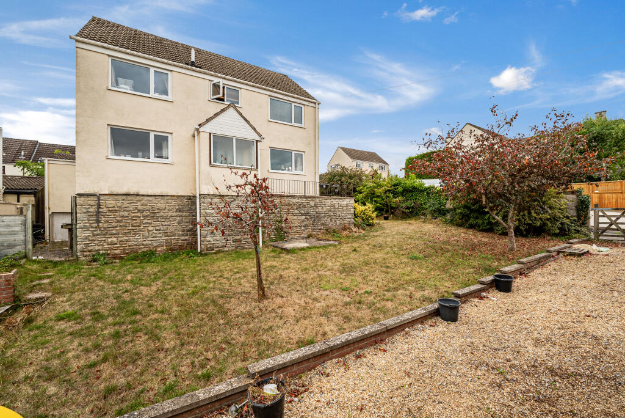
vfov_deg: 81.3
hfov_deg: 104.2
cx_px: 312
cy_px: 209
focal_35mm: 14
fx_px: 243
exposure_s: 1/80
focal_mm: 14
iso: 100
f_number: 11
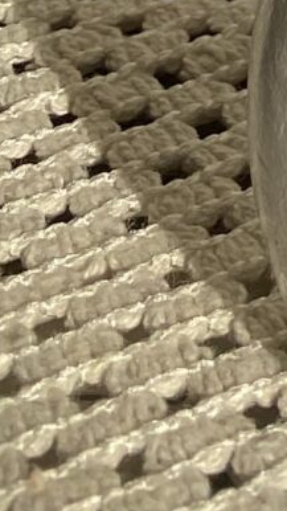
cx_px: 1123
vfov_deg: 9.2
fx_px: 2545
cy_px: -999
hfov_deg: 5.6
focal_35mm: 188
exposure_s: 1/1464
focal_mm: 4.25
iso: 32
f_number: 1.8
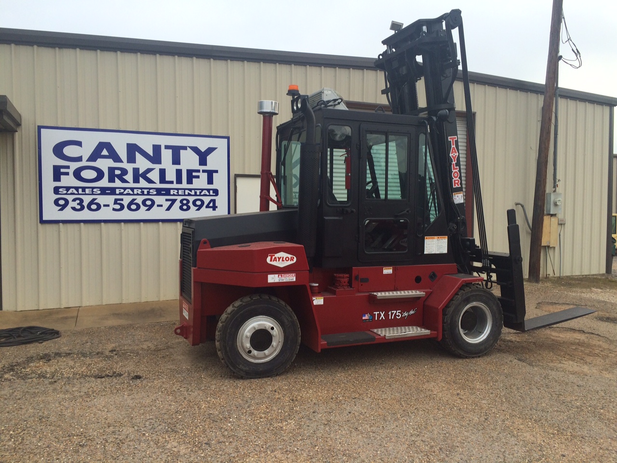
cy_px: 232
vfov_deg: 48.2
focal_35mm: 29
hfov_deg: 61.7
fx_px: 517
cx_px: 308
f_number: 2.2
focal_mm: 4.15
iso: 32
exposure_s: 1/366
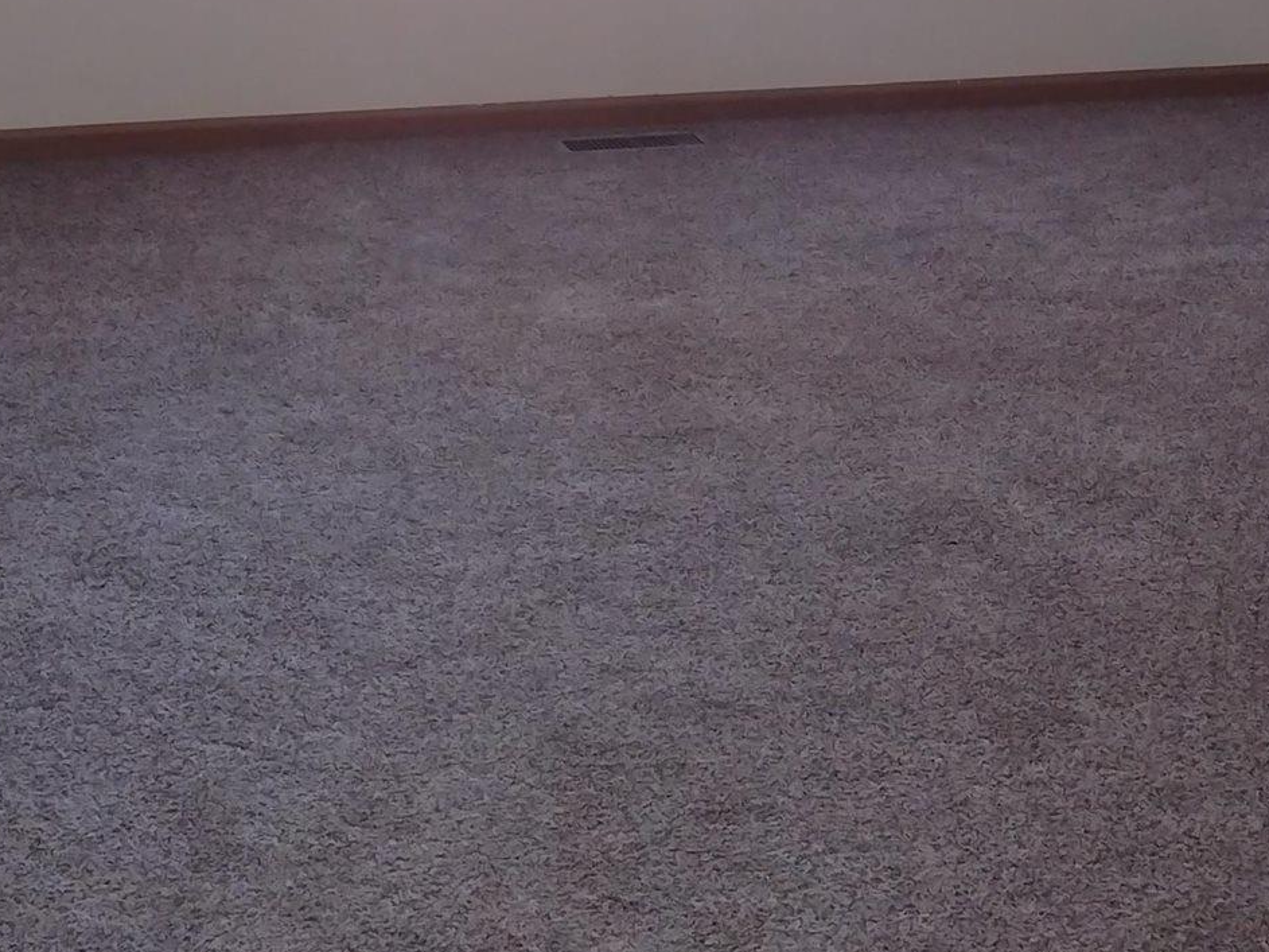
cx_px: 523
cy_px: 197
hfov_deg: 22.2
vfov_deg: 16.7
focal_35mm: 88
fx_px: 3226
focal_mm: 4.71
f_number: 1.7
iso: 145
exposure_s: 1/24
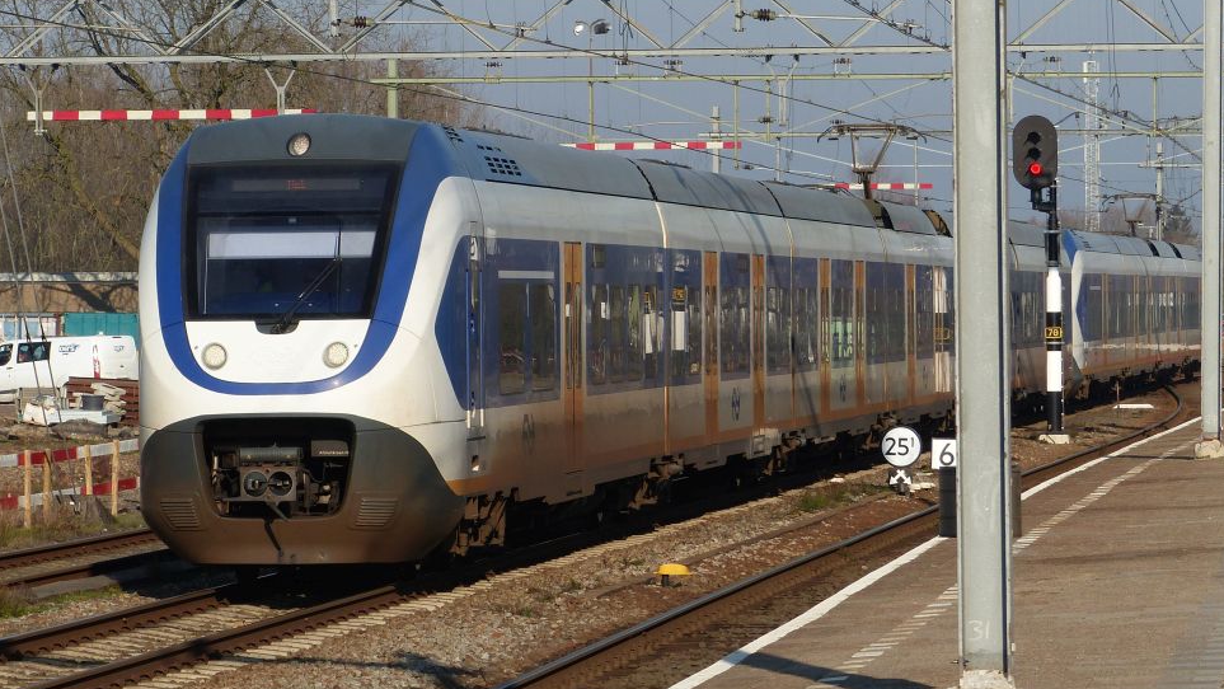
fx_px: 7271
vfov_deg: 5.4
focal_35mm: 224
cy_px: 275
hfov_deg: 9.6
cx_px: 475
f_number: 4
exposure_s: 1/1300
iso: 100
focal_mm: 29.6
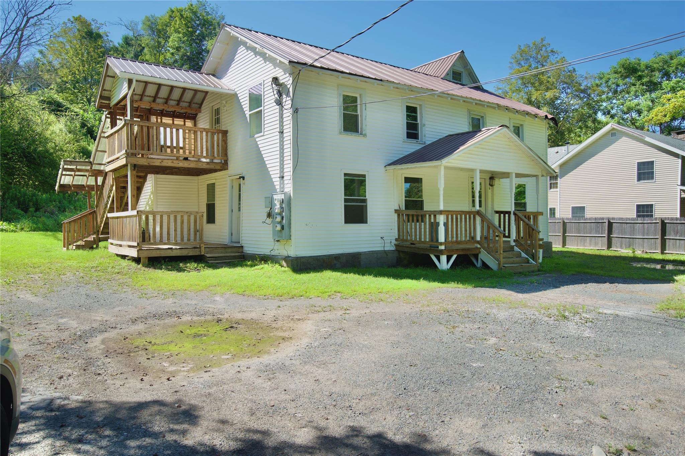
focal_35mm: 25
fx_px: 476
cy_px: 228
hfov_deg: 71.5
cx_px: 342
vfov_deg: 51.3
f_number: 8
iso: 100
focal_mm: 25
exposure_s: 1/160
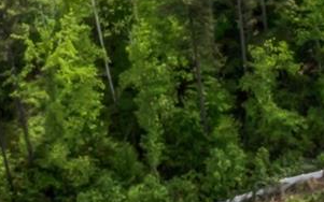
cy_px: -2
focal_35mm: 194
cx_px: 510
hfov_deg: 10.4
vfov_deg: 6.7
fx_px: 1713
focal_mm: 10.26
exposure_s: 1/1250
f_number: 5.6
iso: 100
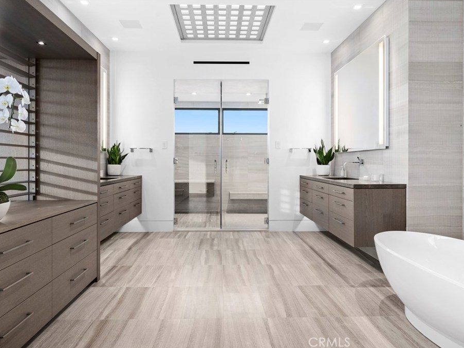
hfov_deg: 71.6
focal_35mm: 24
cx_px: 231
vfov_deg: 56.8
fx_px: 322
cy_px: 174
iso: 200
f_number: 8
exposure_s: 1/8
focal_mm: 22
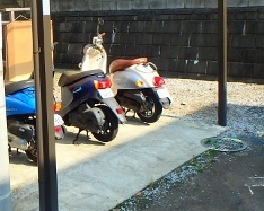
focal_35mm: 56
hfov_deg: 32.7
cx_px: 56
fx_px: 437
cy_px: 61
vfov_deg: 26.9
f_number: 3.5
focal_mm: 3.7
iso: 125
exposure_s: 1/500
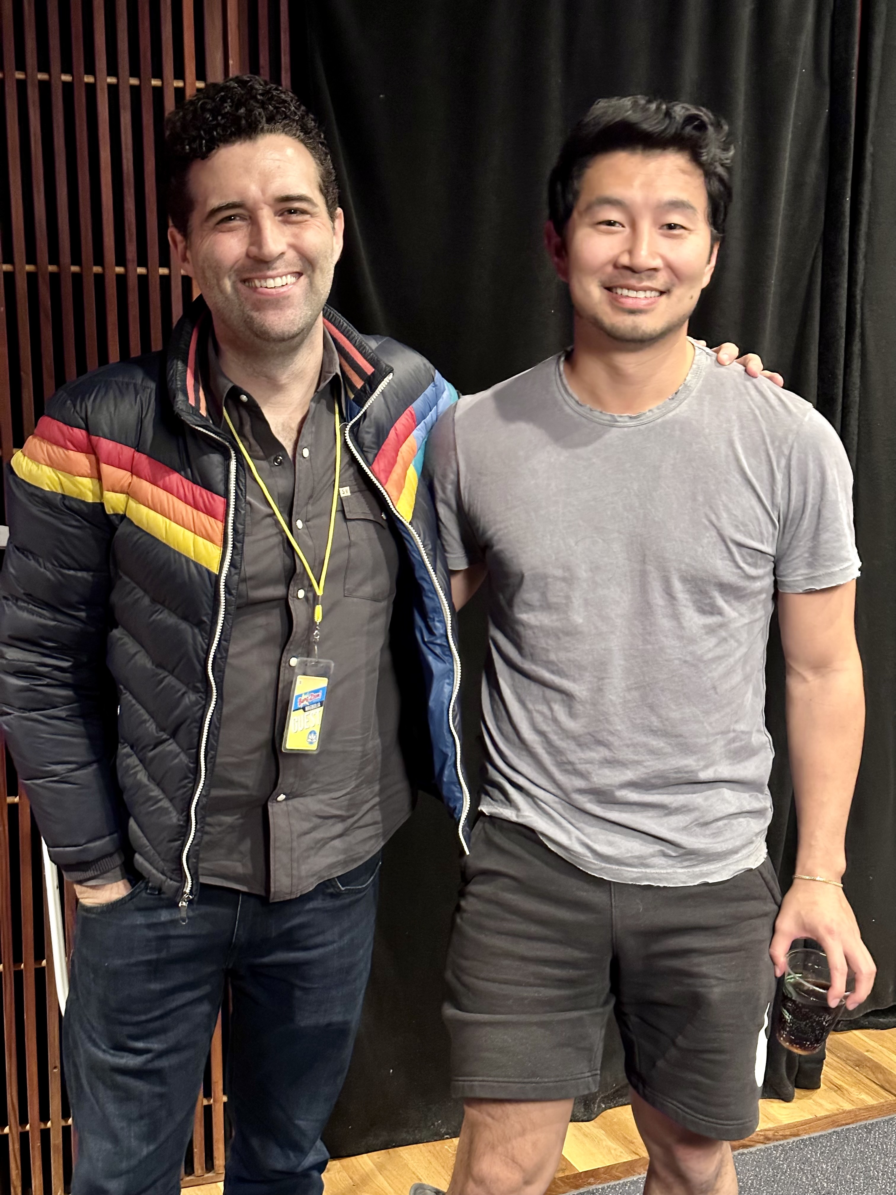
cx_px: 448
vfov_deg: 39.7
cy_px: 598
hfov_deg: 30.3
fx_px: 1657
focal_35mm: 48
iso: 640
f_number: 1.78
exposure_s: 1/17
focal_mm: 6.86
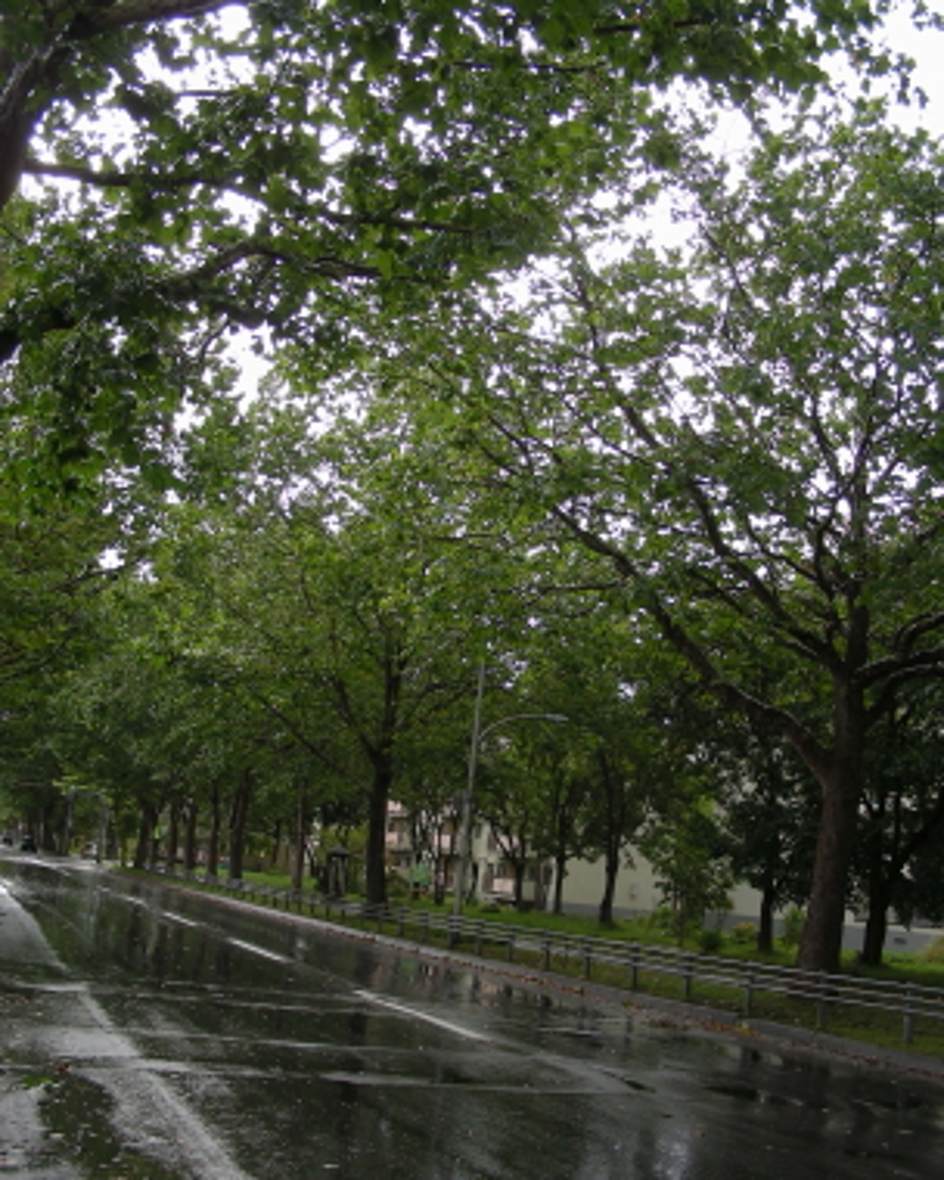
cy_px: 649
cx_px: 470
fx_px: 1432
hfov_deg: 36.5
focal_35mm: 41
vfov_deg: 44.7
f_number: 3.5
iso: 50
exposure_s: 1/110
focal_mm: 6.3
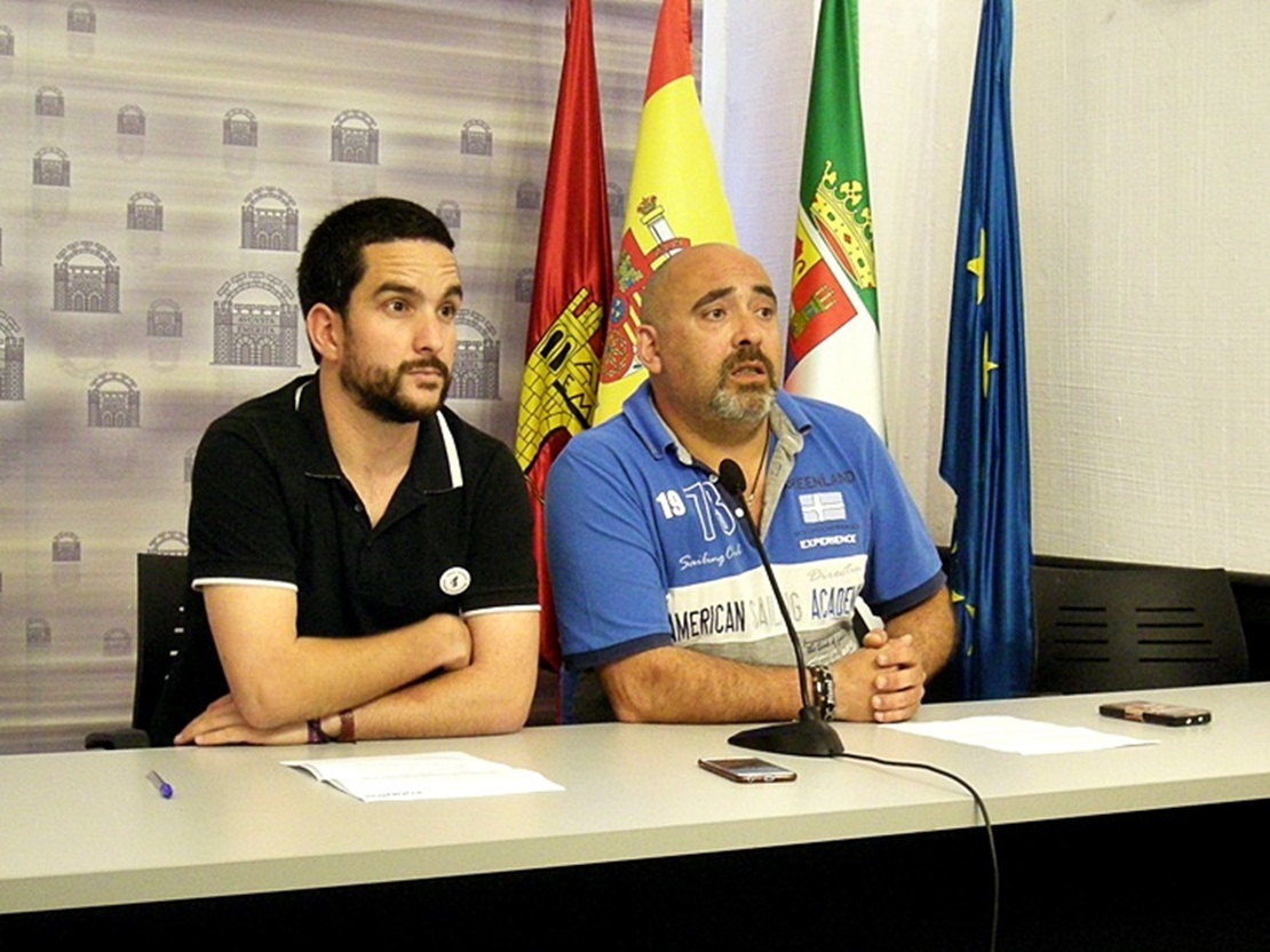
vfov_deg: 29.7
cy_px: 476
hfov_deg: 38.9
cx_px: 635
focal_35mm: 49
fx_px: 1797
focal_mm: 7.9
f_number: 3.2
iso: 400
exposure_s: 1/36.5
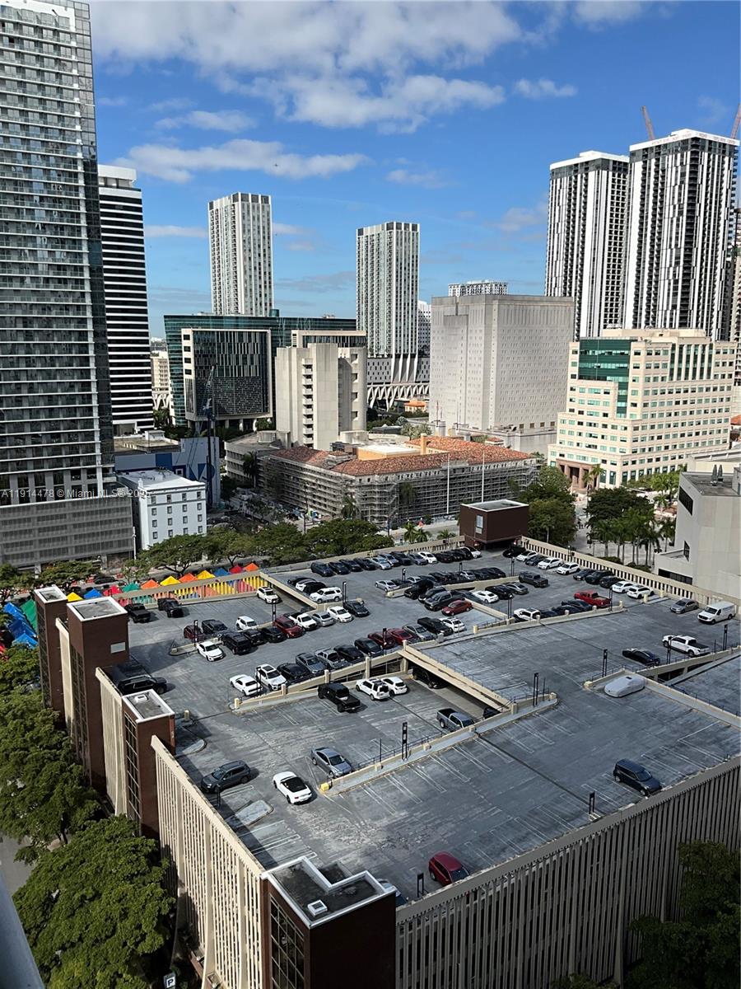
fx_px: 828
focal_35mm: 29
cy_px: 494
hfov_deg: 48.2
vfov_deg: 61.7
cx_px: 370
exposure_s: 1/2227
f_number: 1.8
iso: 25
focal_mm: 3
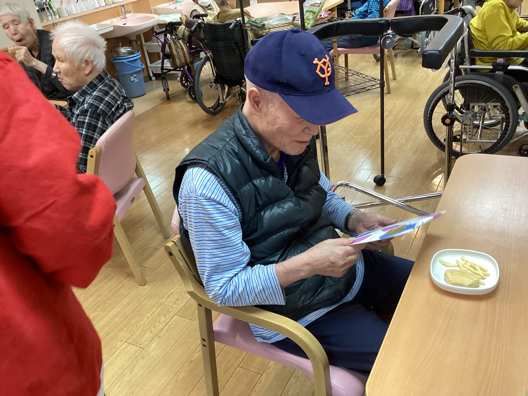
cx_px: 264
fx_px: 473
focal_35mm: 31
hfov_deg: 58.4
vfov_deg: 45.4
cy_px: 198
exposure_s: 1/60
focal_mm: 3.3
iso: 250
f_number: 2.4
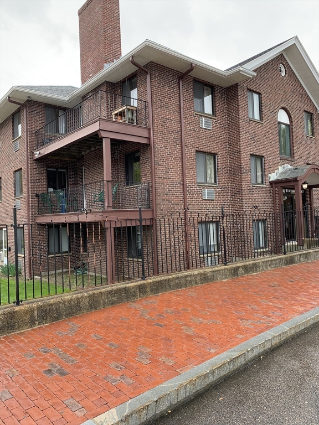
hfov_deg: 53.1
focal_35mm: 26
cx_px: 160
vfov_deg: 67.3
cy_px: 212
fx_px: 319
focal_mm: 4.25
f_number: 1.8
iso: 25
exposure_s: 1/179
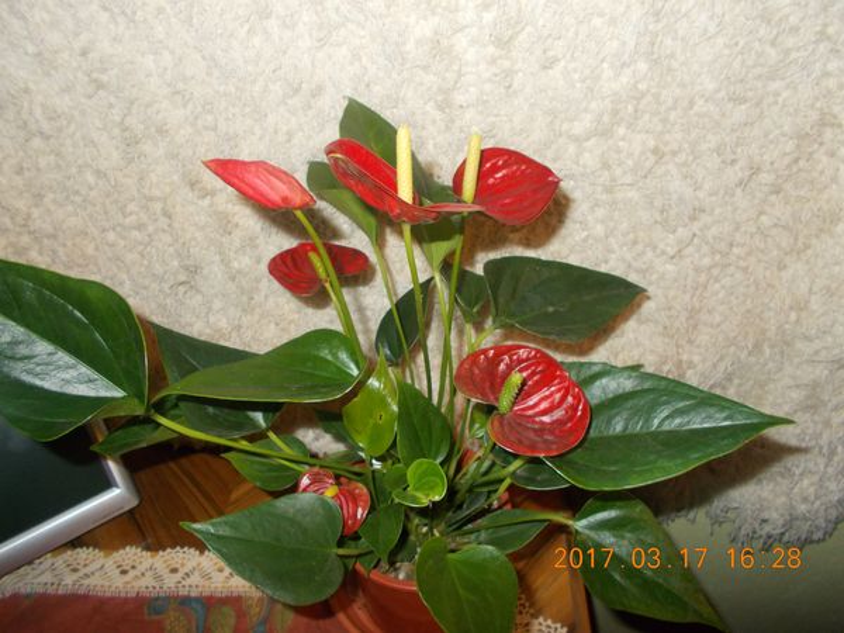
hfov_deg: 67.3
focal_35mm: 26
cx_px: 422
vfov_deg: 53.1
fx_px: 634
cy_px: 316
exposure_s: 1/25
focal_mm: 4.6
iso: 200
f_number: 3.2
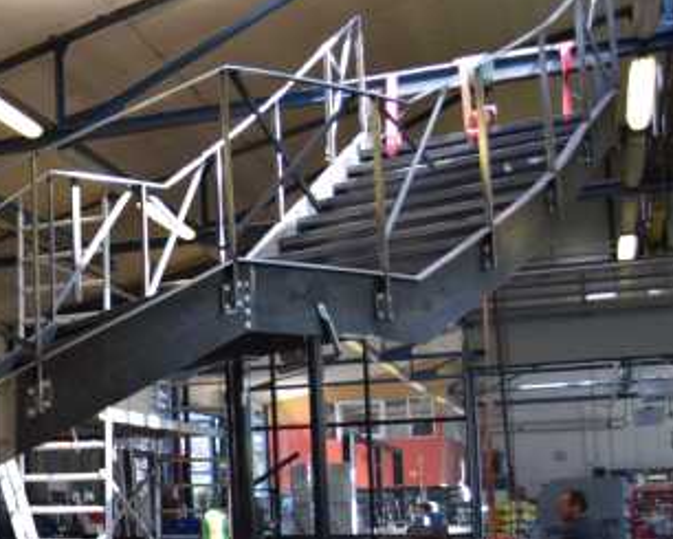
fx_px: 1156
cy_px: 399
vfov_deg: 25.9
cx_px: -53
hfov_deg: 29.5
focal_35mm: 58
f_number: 5
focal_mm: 18
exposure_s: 1/100
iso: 400
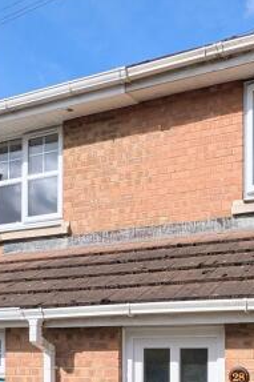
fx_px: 551
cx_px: 153
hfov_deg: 25.9
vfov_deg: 35.7
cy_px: 349
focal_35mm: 52
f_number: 2.2
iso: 49
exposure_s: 1/3205
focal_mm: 1.83
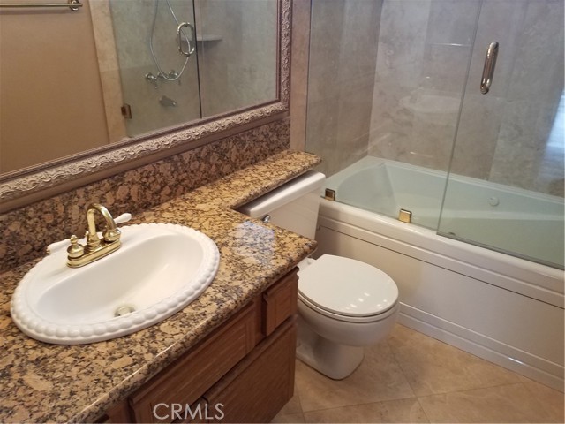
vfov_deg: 53.1
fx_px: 424
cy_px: 212
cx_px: 282
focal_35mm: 26
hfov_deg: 67.3
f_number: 1.7
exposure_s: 1/60
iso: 125
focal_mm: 4.2
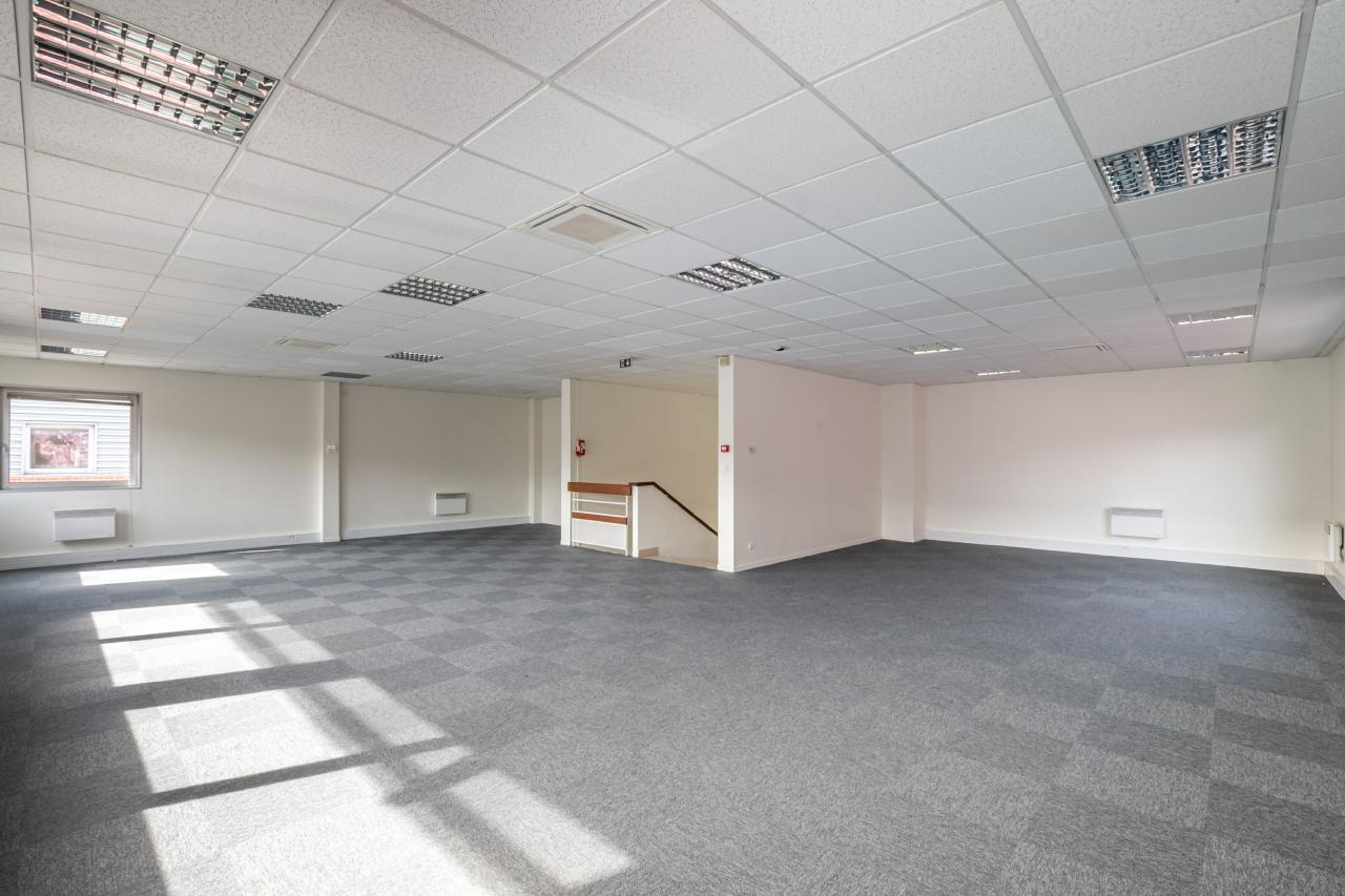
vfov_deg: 77.3
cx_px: 672
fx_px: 560
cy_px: 448
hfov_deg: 100.4
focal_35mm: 15
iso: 200
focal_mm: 10
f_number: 16
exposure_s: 1/5
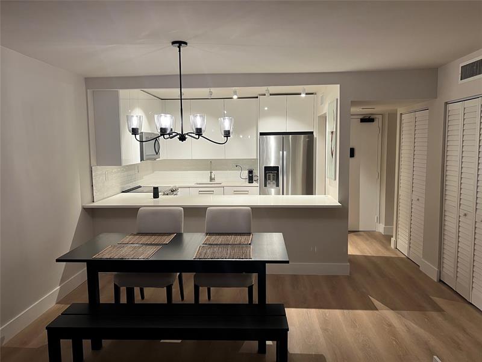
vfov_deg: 53.1
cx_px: 241
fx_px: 362
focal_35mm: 26
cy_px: 181
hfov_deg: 67.3
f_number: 1.5
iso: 125
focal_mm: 5.7
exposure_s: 1/60
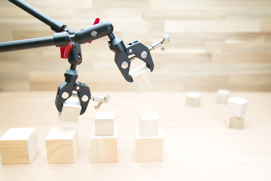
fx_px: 256
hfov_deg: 55.8
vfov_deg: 38.9
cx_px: 136
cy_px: 90
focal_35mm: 34
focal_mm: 34
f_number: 3.2
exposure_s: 1/60
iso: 400
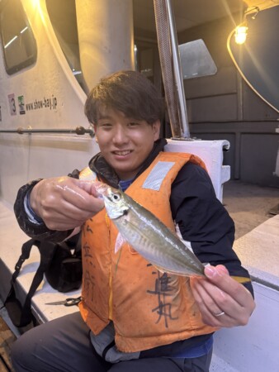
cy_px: 186
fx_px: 258
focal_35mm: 24
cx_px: 140
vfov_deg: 71.6
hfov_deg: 56.9
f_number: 1.78
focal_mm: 6.76
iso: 640
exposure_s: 1/60
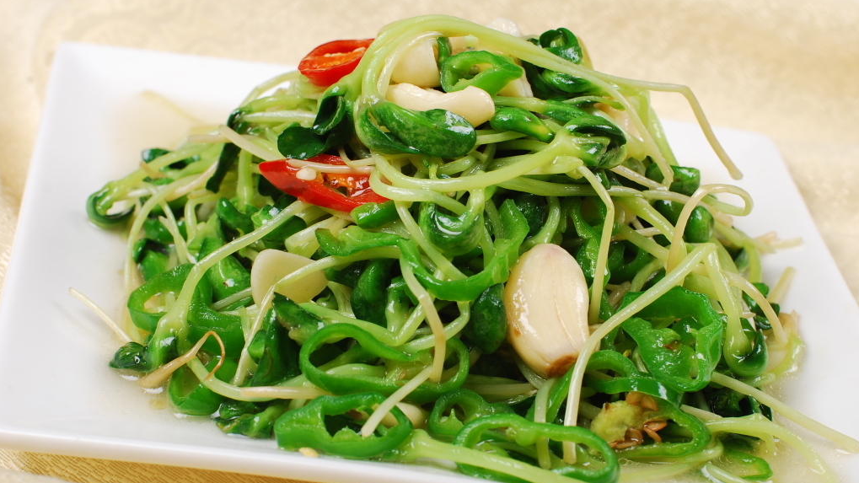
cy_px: 258
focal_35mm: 79
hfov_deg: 26.9
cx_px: 429
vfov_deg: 15.3
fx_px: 1799
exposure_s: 1/160
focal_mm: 50
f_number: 9
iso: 100
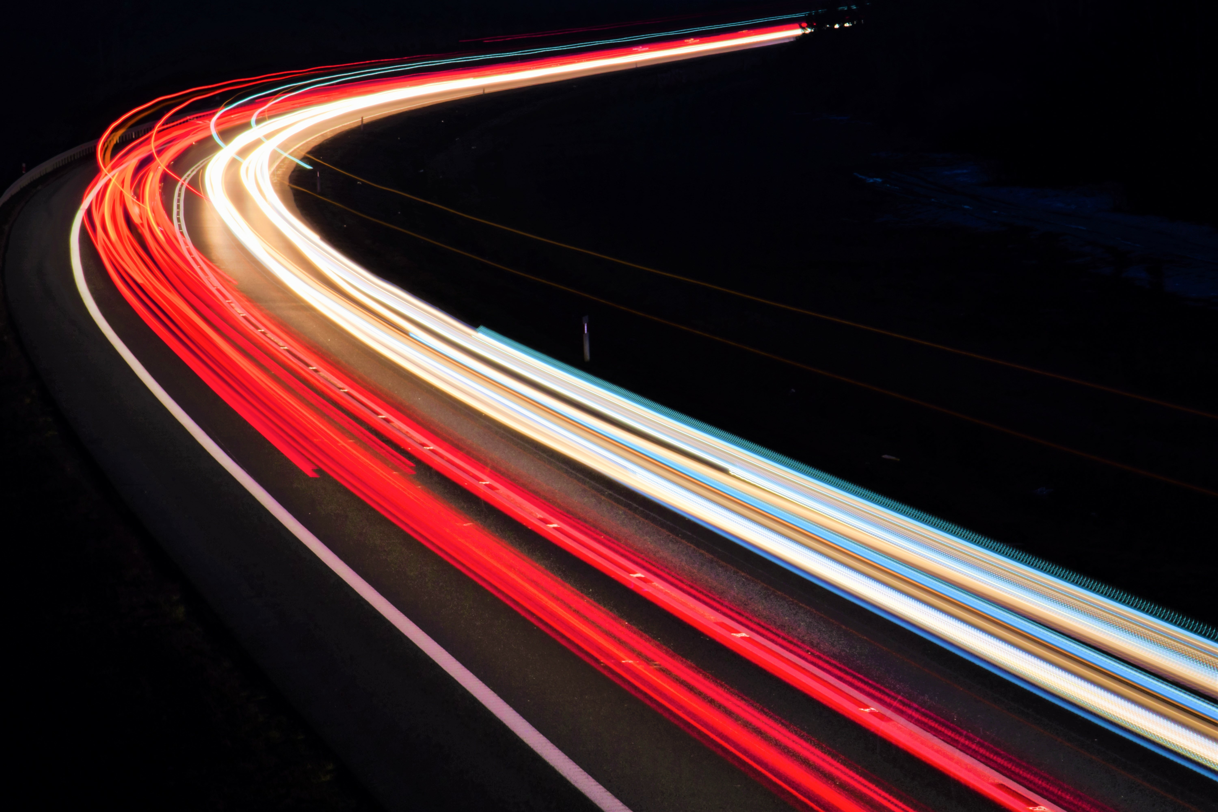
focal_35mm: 138
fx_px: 4669
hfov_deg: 14.9
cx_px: 609
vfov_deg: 9.9
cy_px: 406
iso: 100
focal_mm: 92
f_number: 38
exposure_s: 48.8
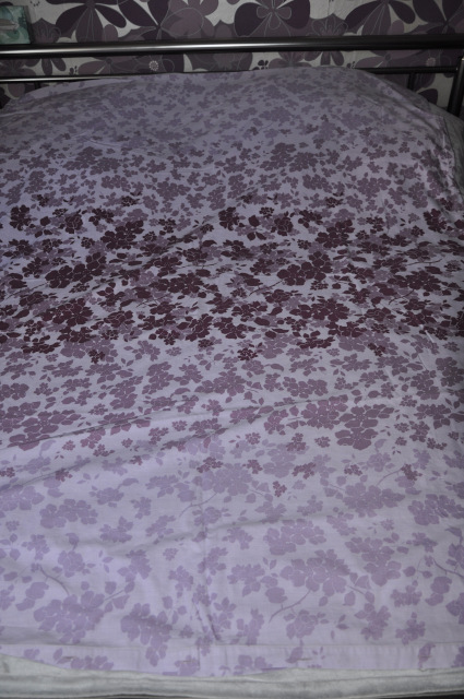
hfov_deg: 41.6
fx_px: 611
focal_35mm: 32
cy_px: 350
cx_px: 232
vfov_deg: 59.6
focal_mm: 21
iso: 500
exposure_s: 1/60
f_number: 3.8
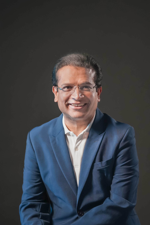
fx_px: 844
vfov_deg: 15.2
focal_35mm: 135
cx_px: 75
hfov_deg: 10.2
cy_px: 112
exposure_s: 1/100
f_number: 2.8
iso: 2000
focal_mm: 90
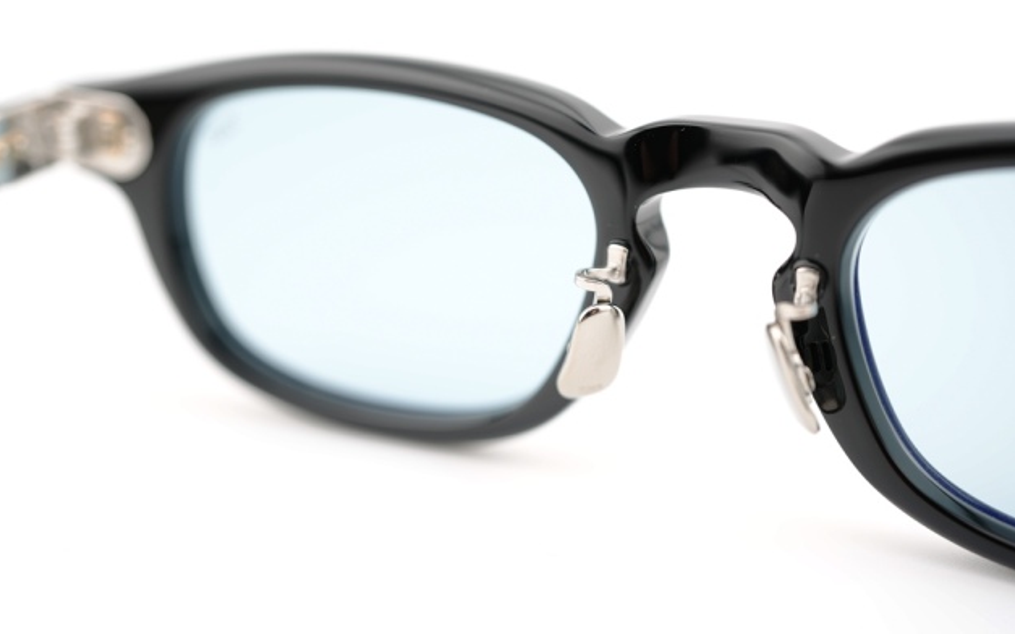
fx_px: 1439
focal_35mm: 52
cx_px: 513
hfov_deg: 38.9
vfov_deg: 24.9
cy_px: 332
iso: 100
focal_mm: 50
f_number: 3.5
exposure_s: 1/80
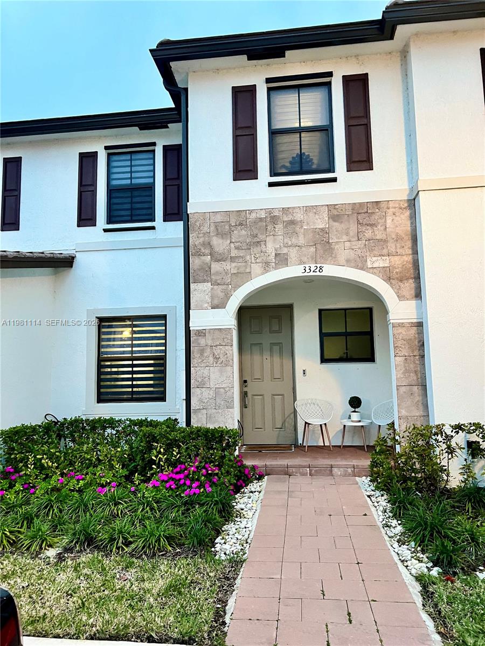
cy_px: 323
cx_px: 242
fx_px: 486
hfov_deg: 53.1
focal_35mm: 26
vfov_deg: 67.3
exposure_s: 1/60
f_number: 1.5
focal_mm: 5.7
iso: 320
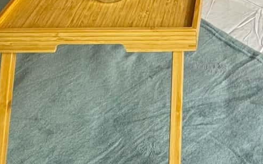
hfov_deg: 27.3
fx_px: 516
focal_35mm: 72
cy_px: -216
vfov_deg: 13.7
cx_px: 251
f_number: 2.2
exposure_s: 1/100
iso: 200
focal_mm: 2.22
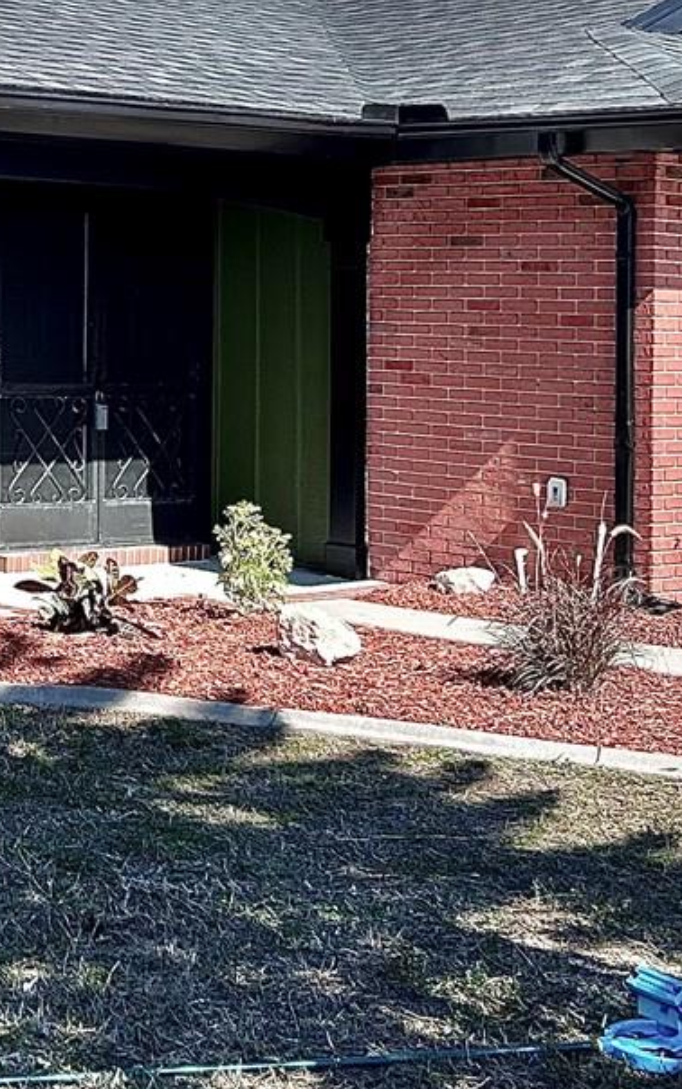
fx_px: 2169
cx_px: -251
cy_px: 242
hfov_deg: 16.7
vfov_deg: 27.7
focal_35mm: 73
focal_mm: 5.7
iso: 50
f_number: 1.5
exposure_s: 1/2762
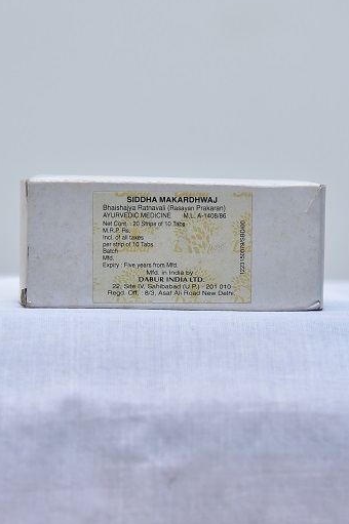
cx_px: 174
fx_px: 1048
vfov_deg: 28.1
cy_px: 256
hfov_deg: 18.9
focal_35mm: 72
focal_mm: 70
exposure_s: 1/125
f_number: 4
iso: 1250
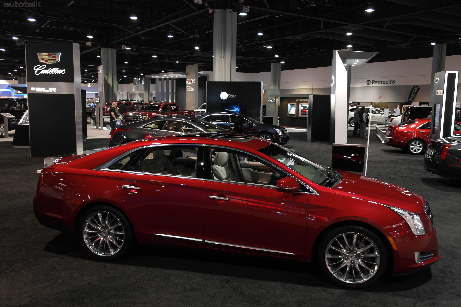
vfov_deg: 43.6
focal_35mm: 30
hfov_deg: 61.9
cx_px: 230
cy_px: 154
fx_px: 384
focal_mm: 20
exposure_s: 1/20
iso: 400
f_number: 3.5
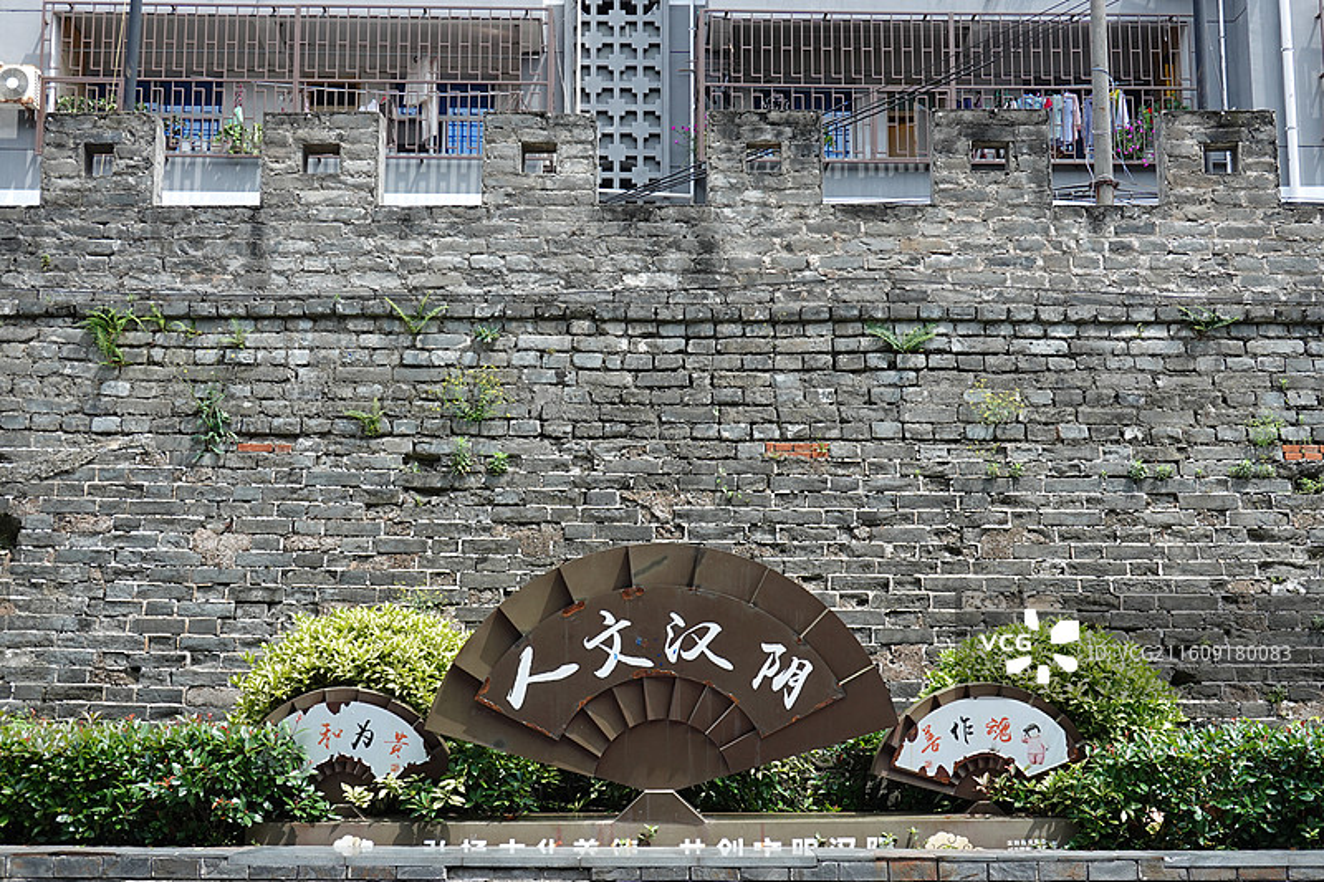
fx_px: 1765
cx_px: 662
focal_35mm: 48
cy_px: 441
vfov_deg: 28.1
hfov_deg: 41.1
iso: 125
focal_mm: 17.88
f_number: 5.6
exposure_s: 1/200
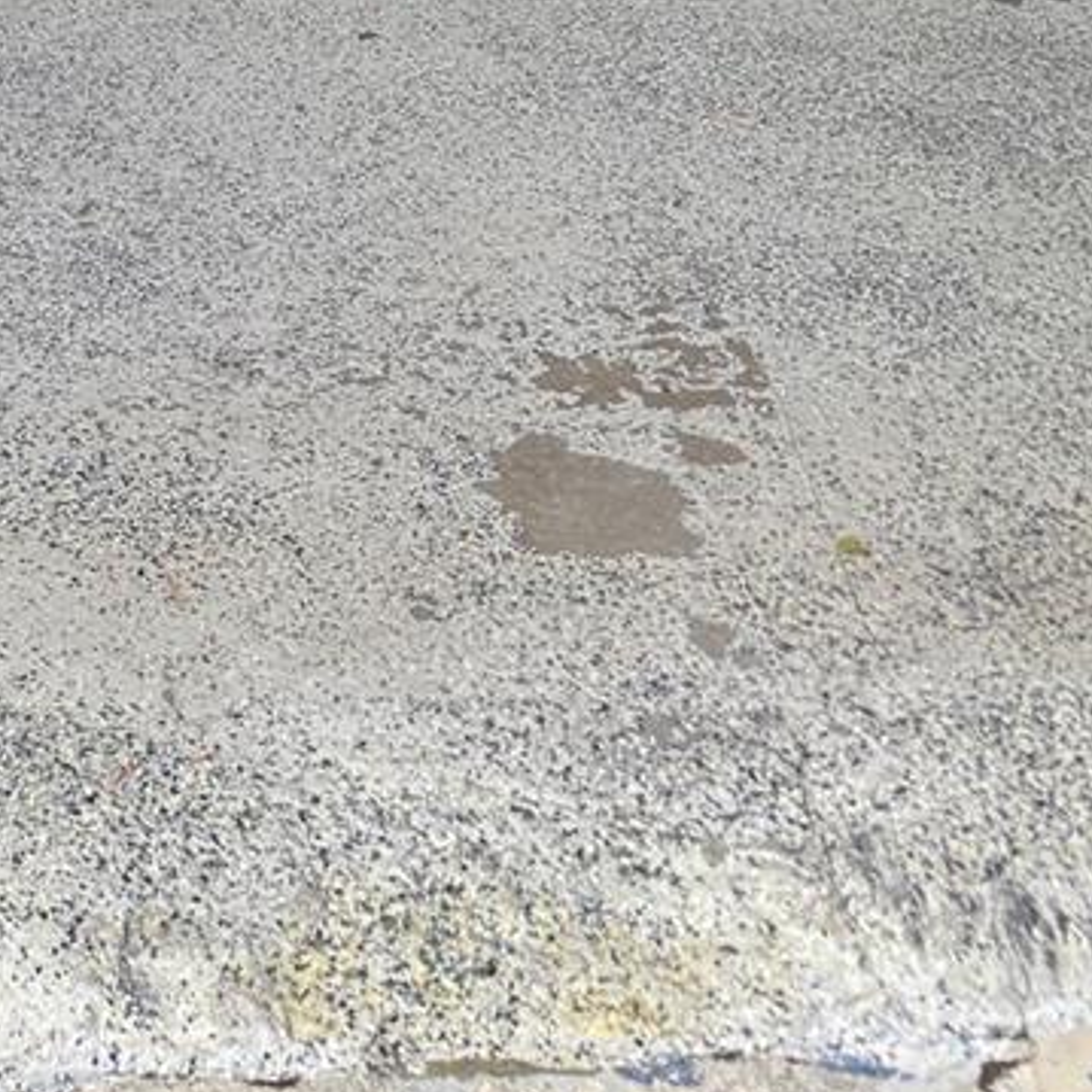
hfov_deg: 22.7
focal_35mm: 71
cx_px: -164
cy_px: -690
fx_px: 2534
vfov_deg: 19.9
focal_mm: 6.76
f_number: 1.78
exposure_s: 1/567
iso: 80
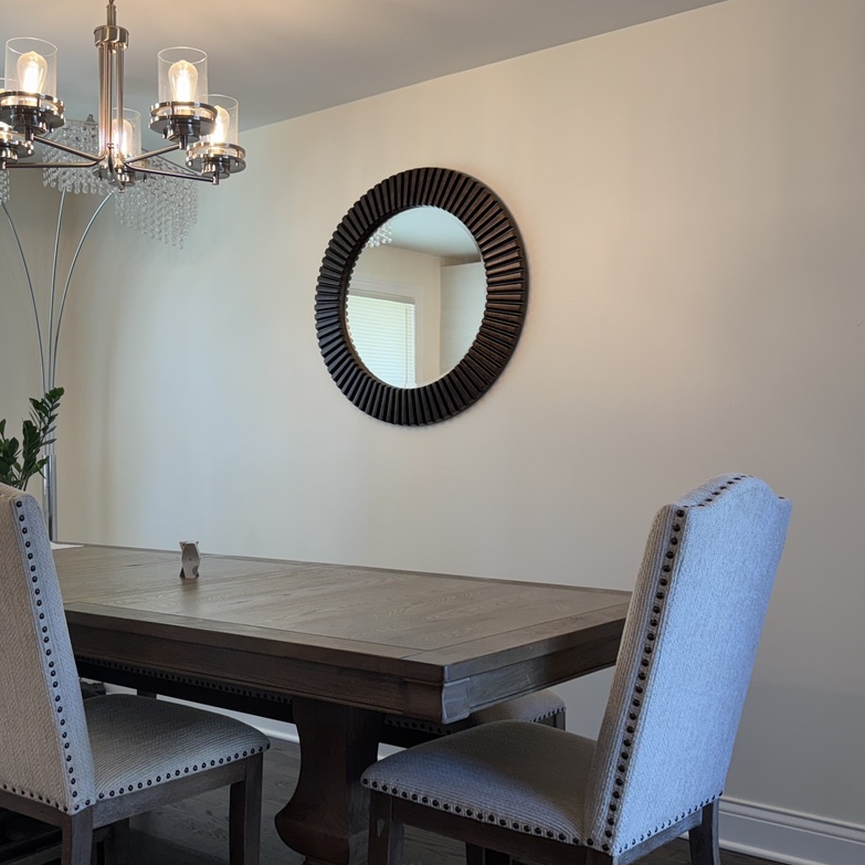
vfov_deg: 42.8
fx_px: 1103
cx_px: 296
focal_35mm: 39
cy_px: 477
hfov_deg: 42.3
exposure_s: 1/120
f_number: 1.78
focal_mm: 6.76
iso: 80
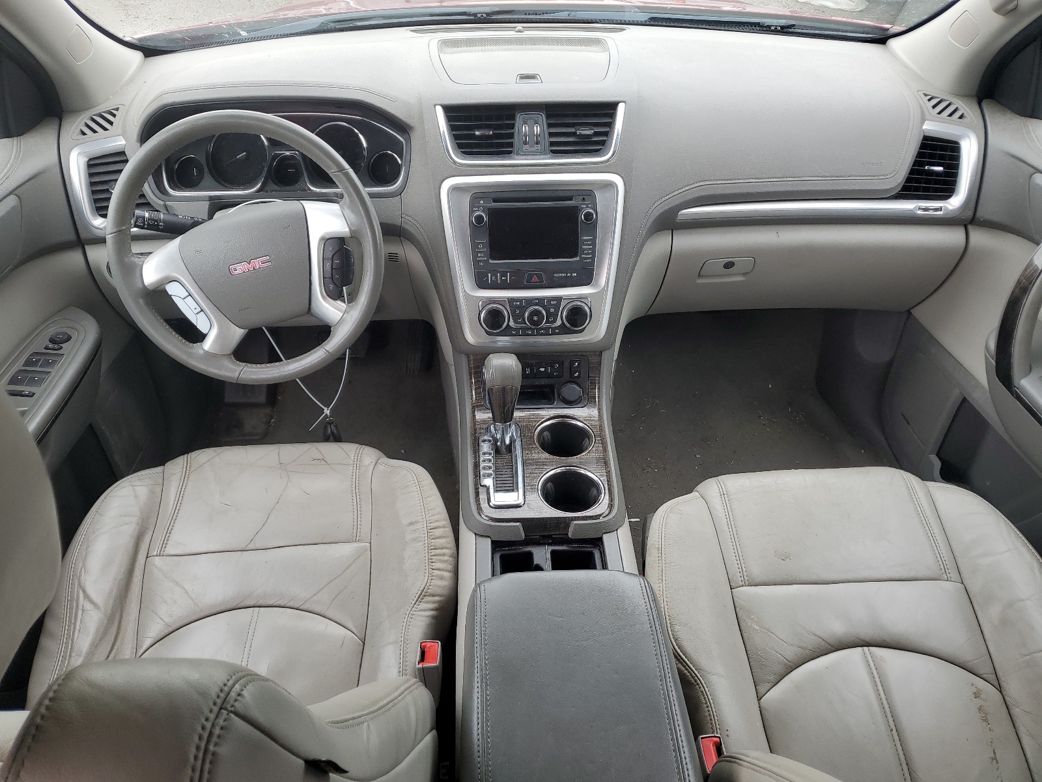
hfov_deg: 67.3
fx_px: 783
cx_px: 521
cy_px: 391
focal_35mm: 26
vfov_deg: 53.1
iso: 50
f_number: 1.5
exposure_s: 1/135
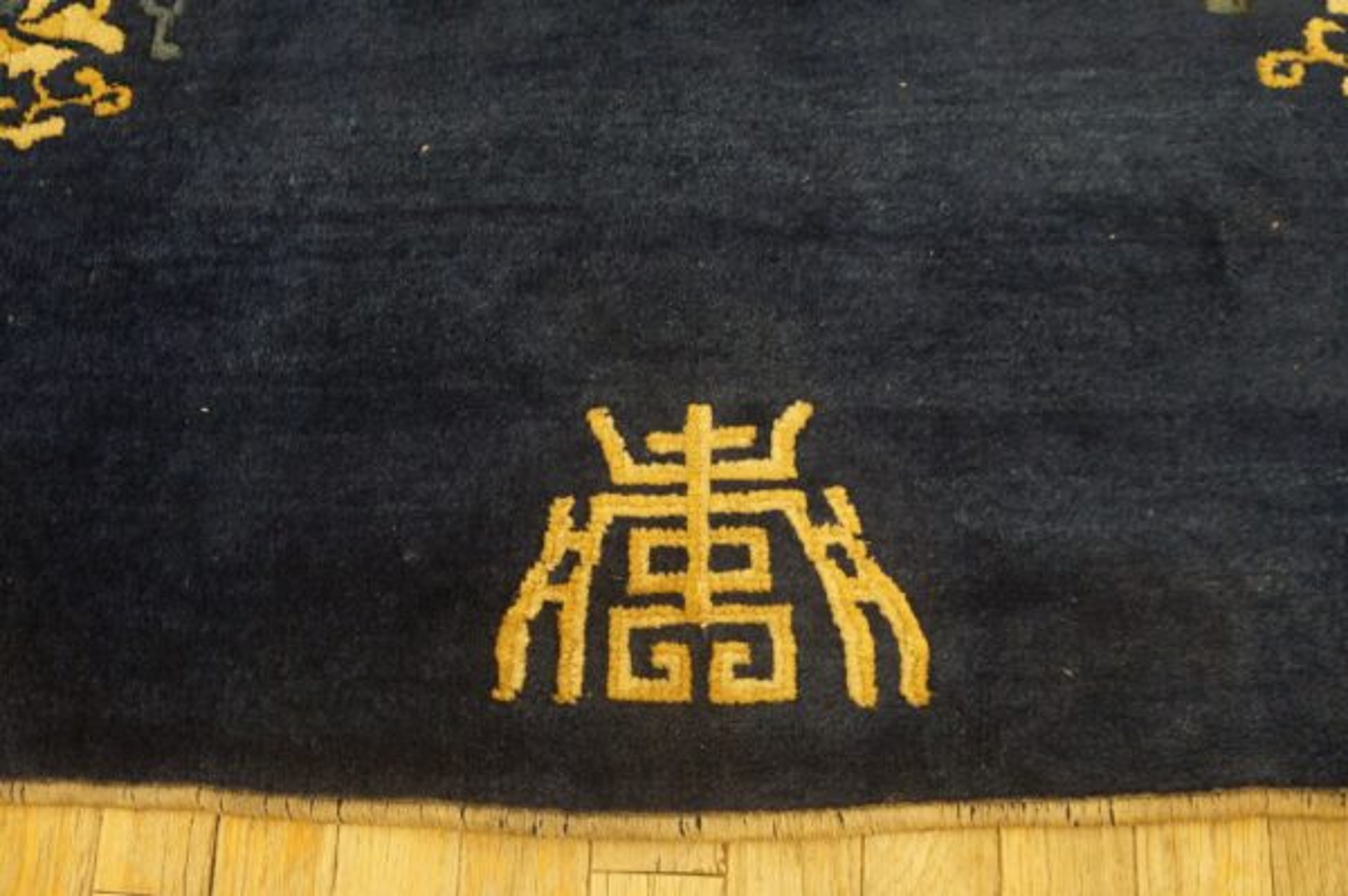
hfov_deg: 67.4
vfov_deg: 47.9
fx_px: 1010
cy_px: 448
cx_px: 674
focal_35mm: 27
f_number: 4
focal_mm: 18
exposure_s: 1/60
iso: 1600
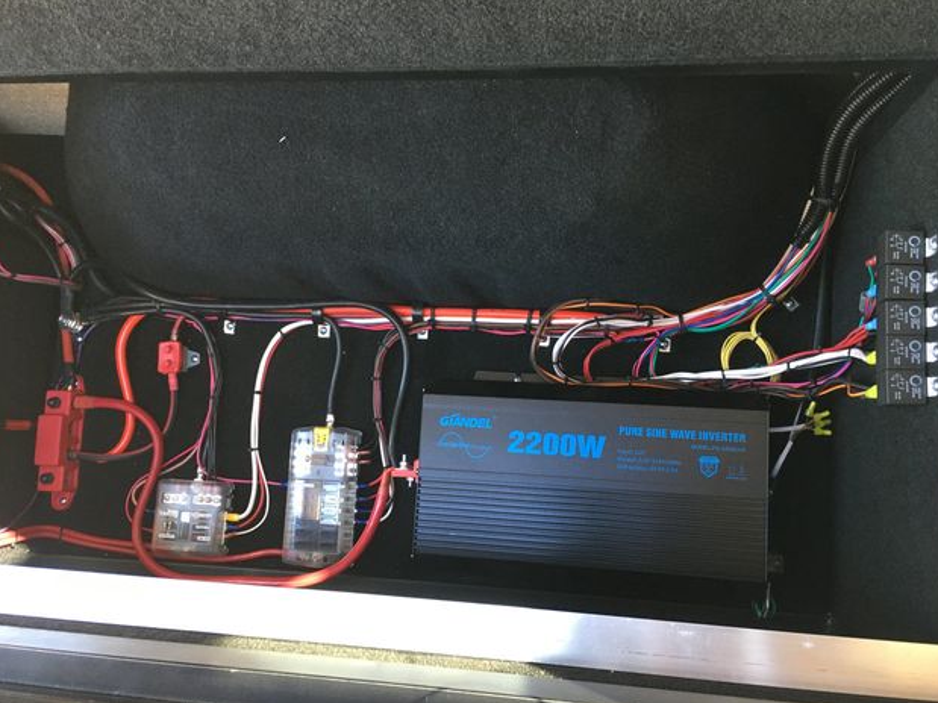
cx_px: 471
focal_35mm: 30
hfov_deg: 60.0
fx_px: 813
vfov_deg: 46.8
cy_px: 358
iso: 100
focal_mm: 4.15
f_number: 2.2
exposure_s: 1/30
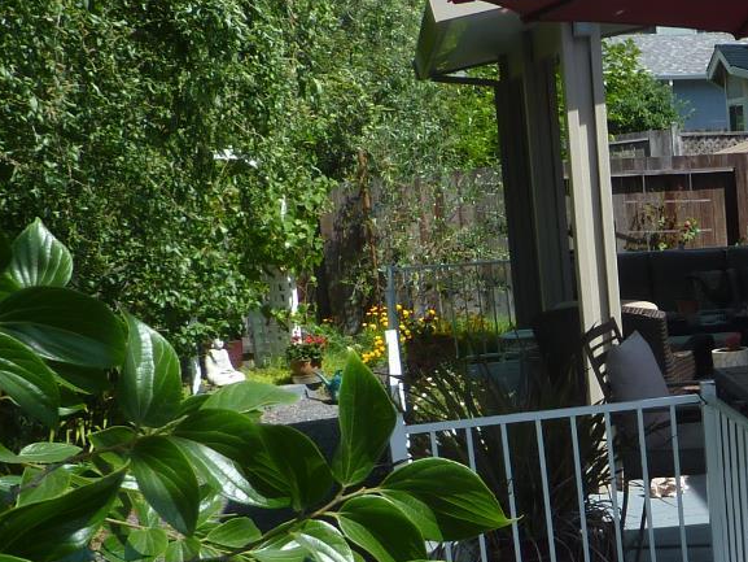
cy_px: 470
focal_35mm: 65
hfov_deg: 26.4
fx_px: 1405
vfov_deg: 22.2
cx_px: 910
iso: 80
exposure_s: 1/400
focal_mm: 4.1
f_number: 4
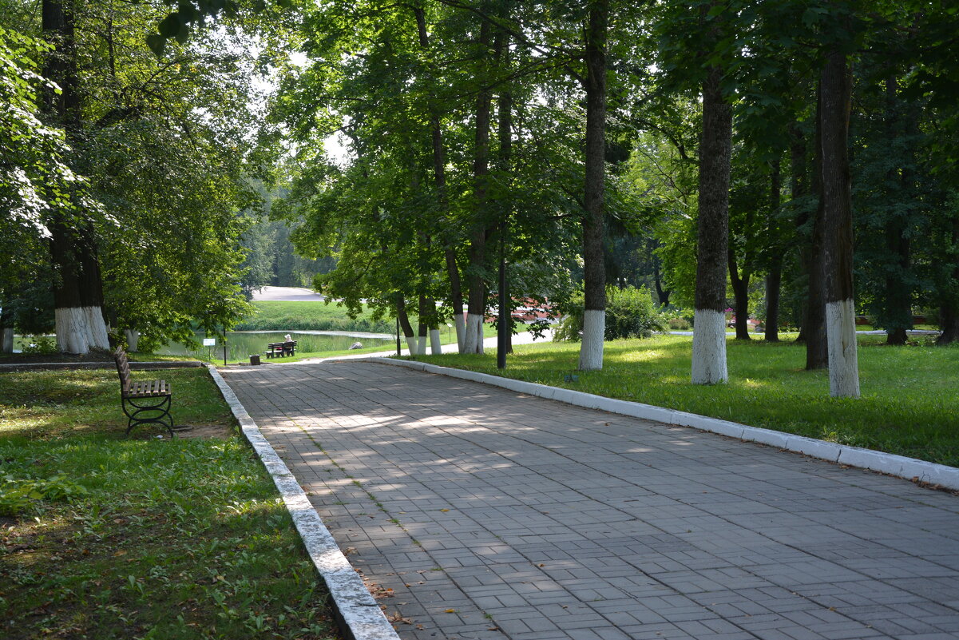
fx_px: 1359
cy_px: 320
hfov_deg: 38.9
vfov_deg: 26.5
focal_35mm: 51
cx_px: 480
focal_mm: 34
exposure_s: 1/125
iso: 200
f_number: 5.6
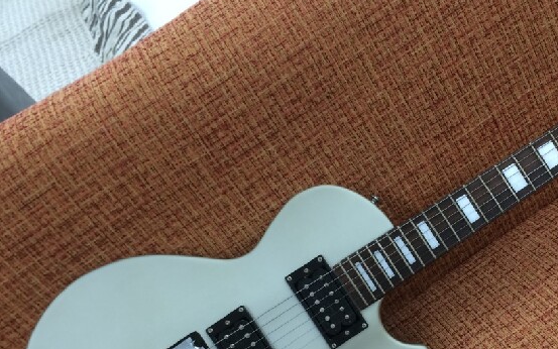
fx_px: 761
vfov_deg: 25.6
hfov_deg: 39.2
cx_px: 421
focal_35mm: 50
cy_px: 260
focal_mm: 4.15
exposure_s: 1/30
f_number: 2.2
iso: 32
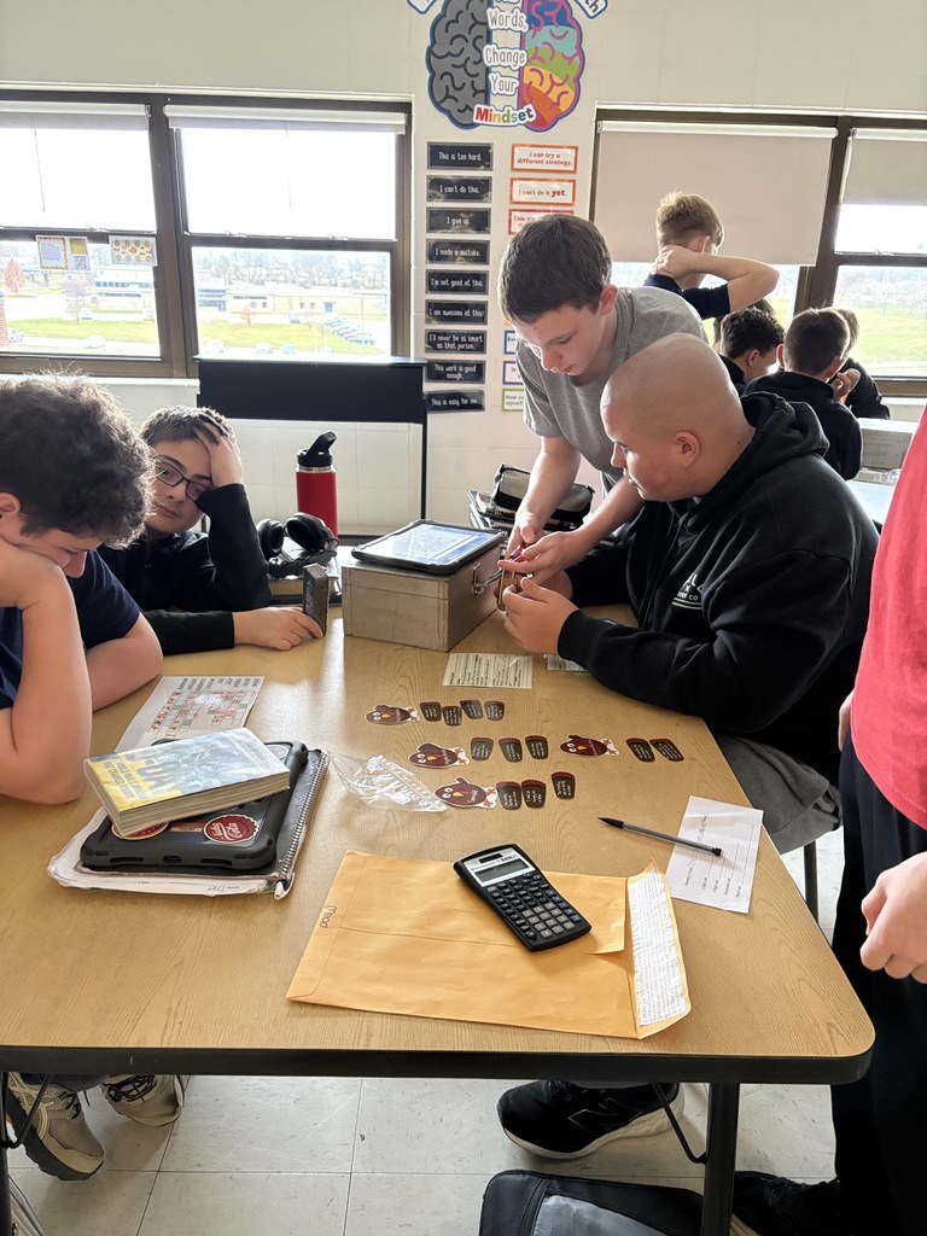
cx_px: 464
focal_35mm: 26
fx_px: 928
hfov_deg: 53.1
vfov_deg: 67.3
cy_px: 618
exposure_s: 1/60
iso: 320
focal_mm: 5.96
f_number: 1.6
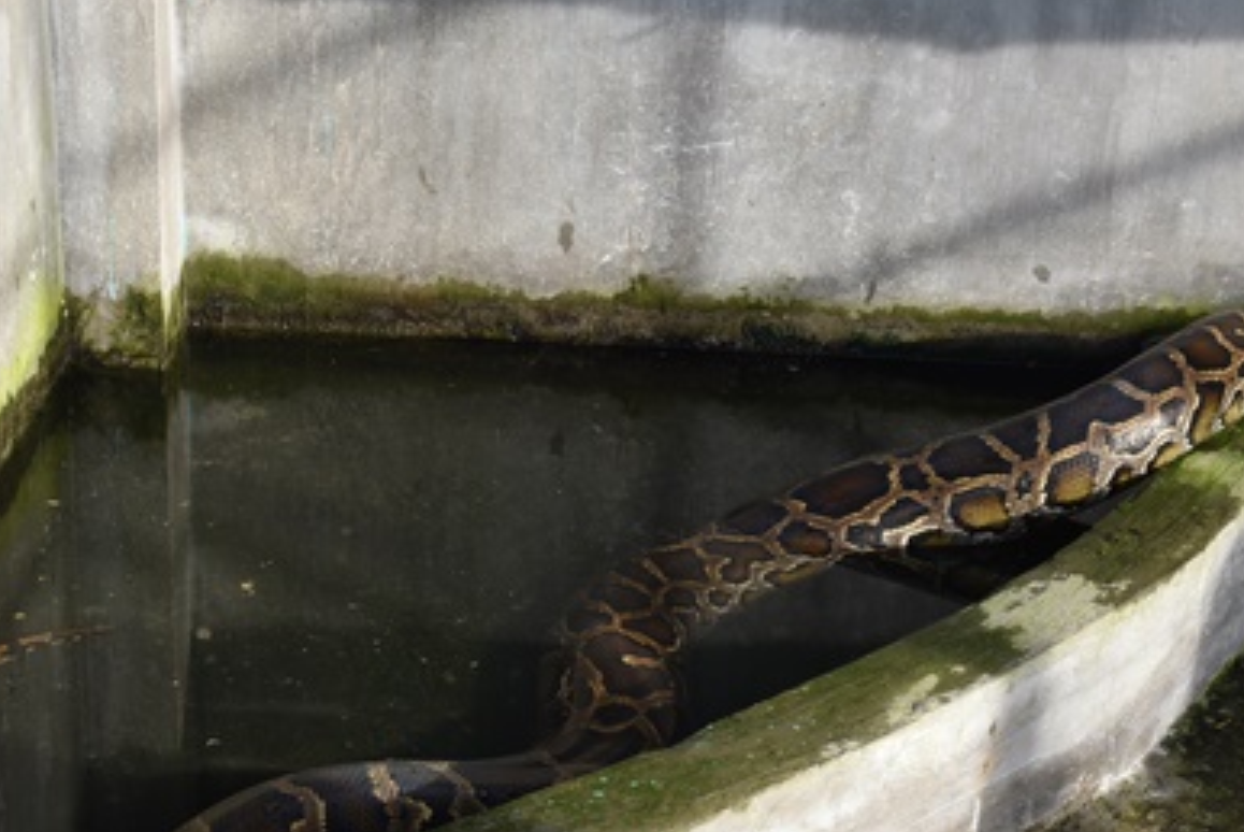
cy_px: 448
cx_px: 538
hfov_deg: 31.4
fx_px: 2213
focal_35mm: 64
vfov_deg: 21.3
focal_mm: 38
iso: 640
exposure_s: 1/200
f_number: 7.1
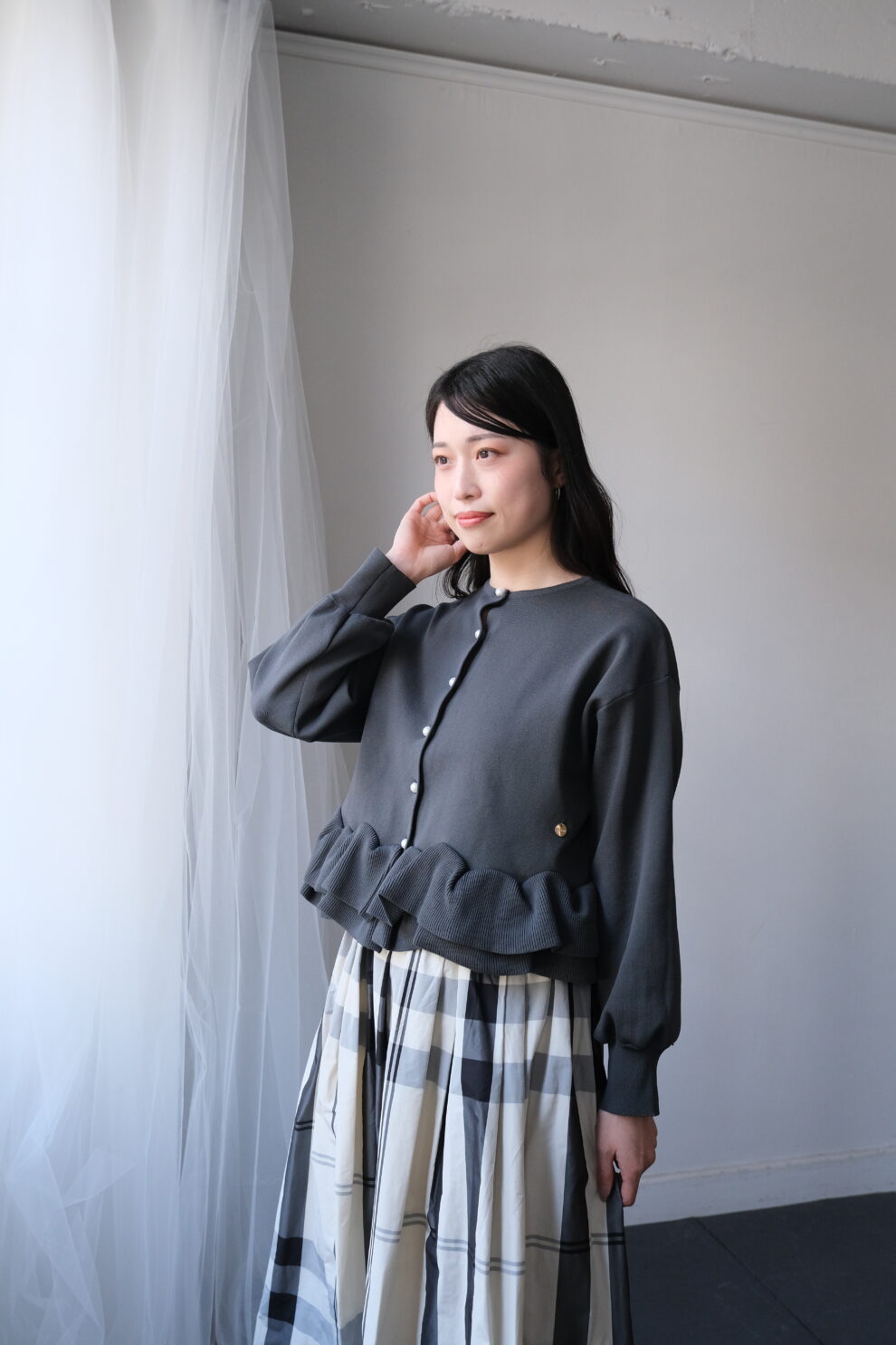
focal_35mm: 33
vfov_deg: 57.2
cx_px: 448
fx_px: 1232
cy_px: 672
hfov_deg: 40.0
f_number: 4.2
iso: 1250
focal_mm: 22.1
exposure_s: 1/100
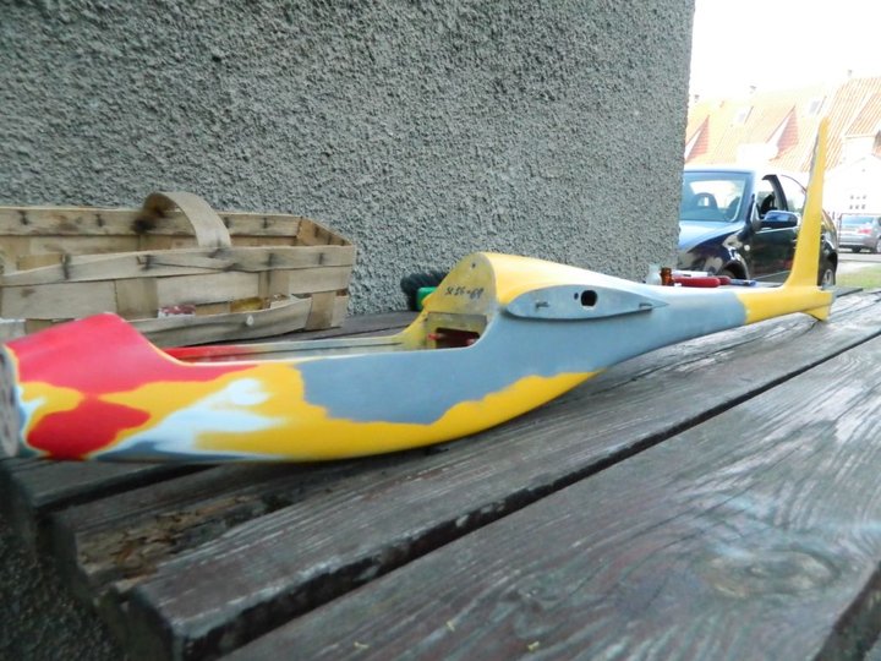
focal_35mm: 25
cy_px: 330
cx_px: 440
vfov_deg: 54.9
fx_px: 636
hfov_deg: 69.4
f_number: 3.1
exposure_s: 1/30
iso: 200
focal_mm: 4.5
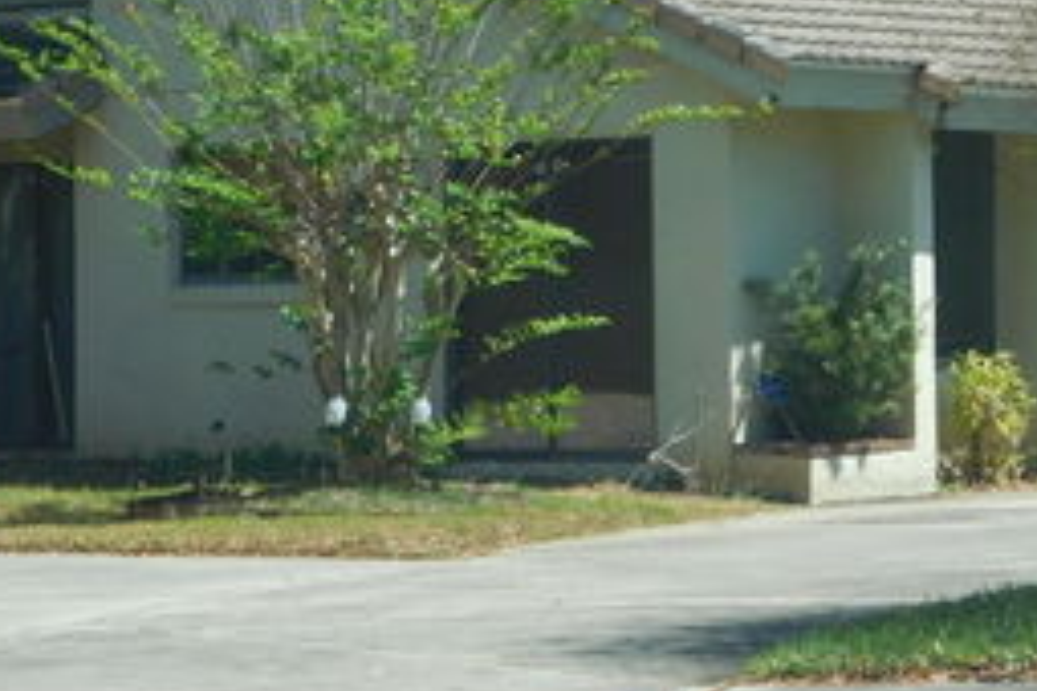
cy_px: 69
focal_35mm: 200
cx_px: 746
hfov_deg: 10.3
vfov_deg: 6.9
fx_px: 5761
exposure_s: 1/400
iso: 125
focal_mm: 20.3
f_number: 4.8
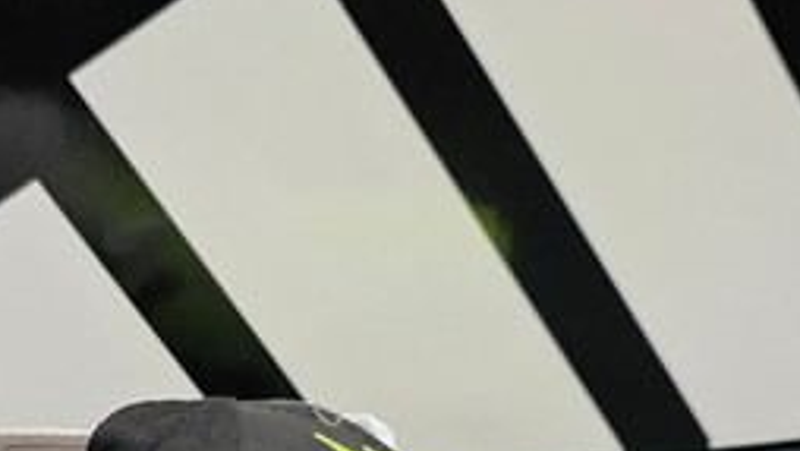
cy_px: 476
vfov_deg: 15.0
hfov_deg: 26.5
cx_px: 211
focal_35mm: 79
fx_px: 1676
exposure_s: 1/100
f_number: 1.7
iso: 160
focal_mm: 6.3
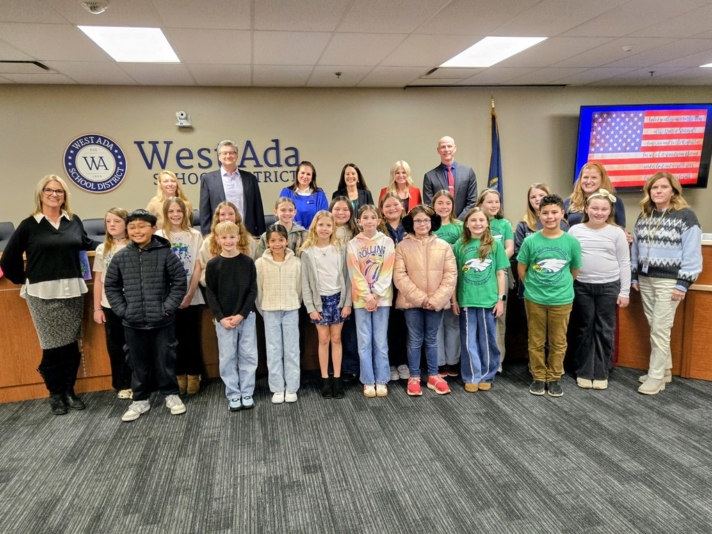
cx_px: 356
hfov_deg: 73.9
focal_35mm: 23
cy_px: 267
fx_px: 473
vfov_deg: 58.9
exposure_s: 1/120
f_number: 1.8
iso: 250
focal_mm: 5.4
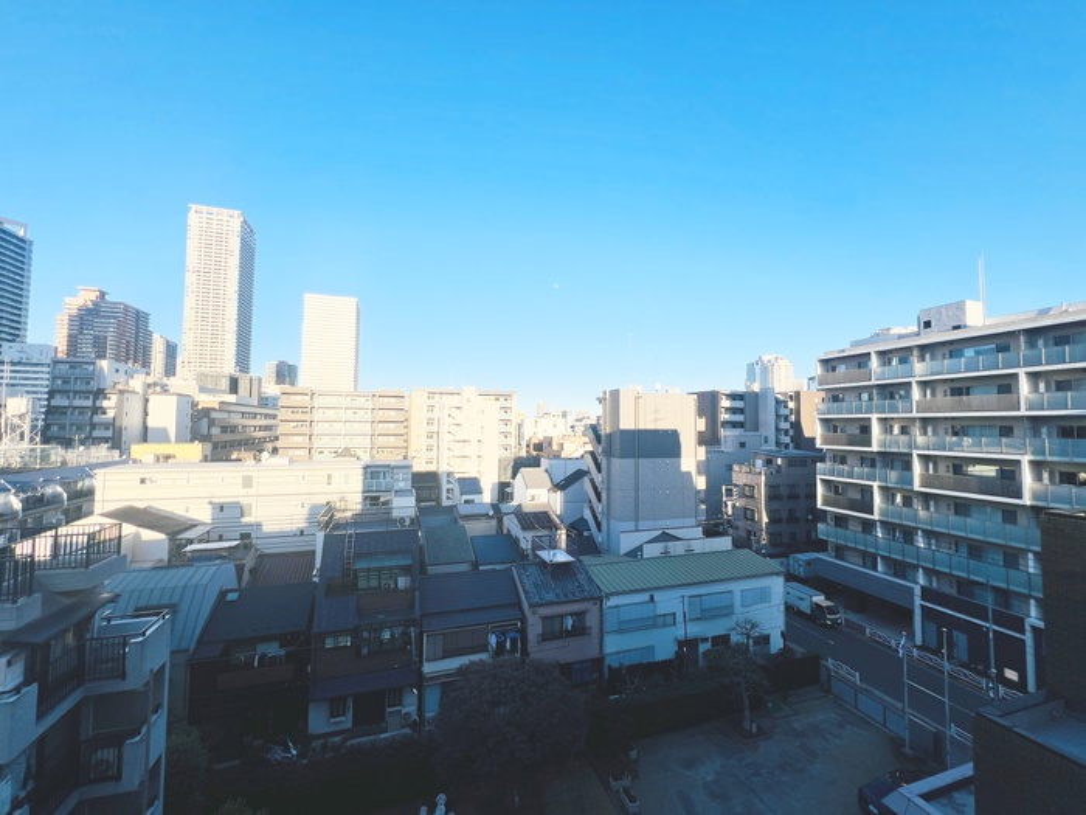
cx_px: 543
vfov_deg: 89.9
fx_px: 408
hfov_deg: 106.2
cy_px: 408
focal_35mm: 13
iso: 32
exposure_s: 1/1815
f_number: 1.8
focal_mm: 1.57
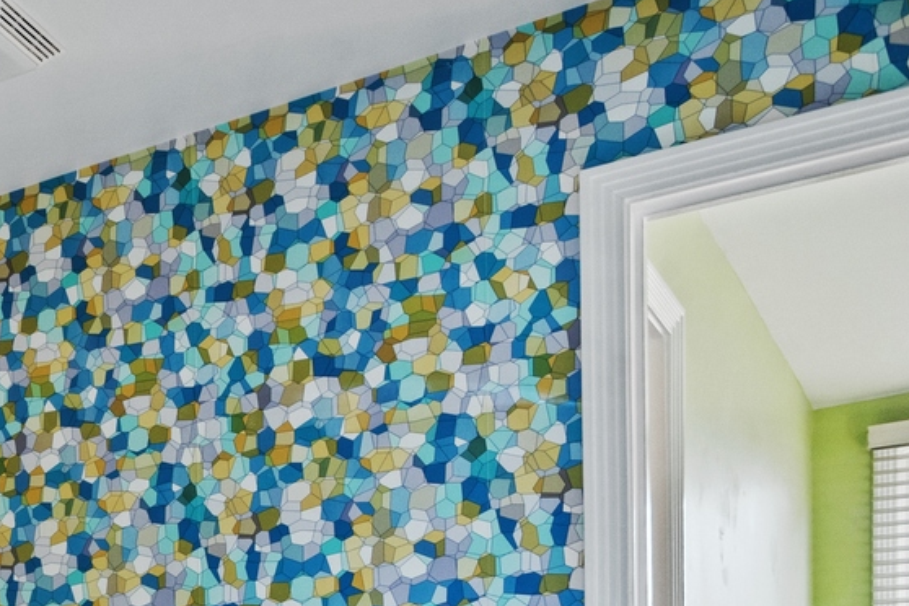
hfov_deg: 26.7
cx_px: -388
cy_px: 746
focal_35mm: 58
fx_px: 1464
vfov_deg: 21.5
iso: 500
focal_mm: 20
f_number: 8
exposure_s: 1.6
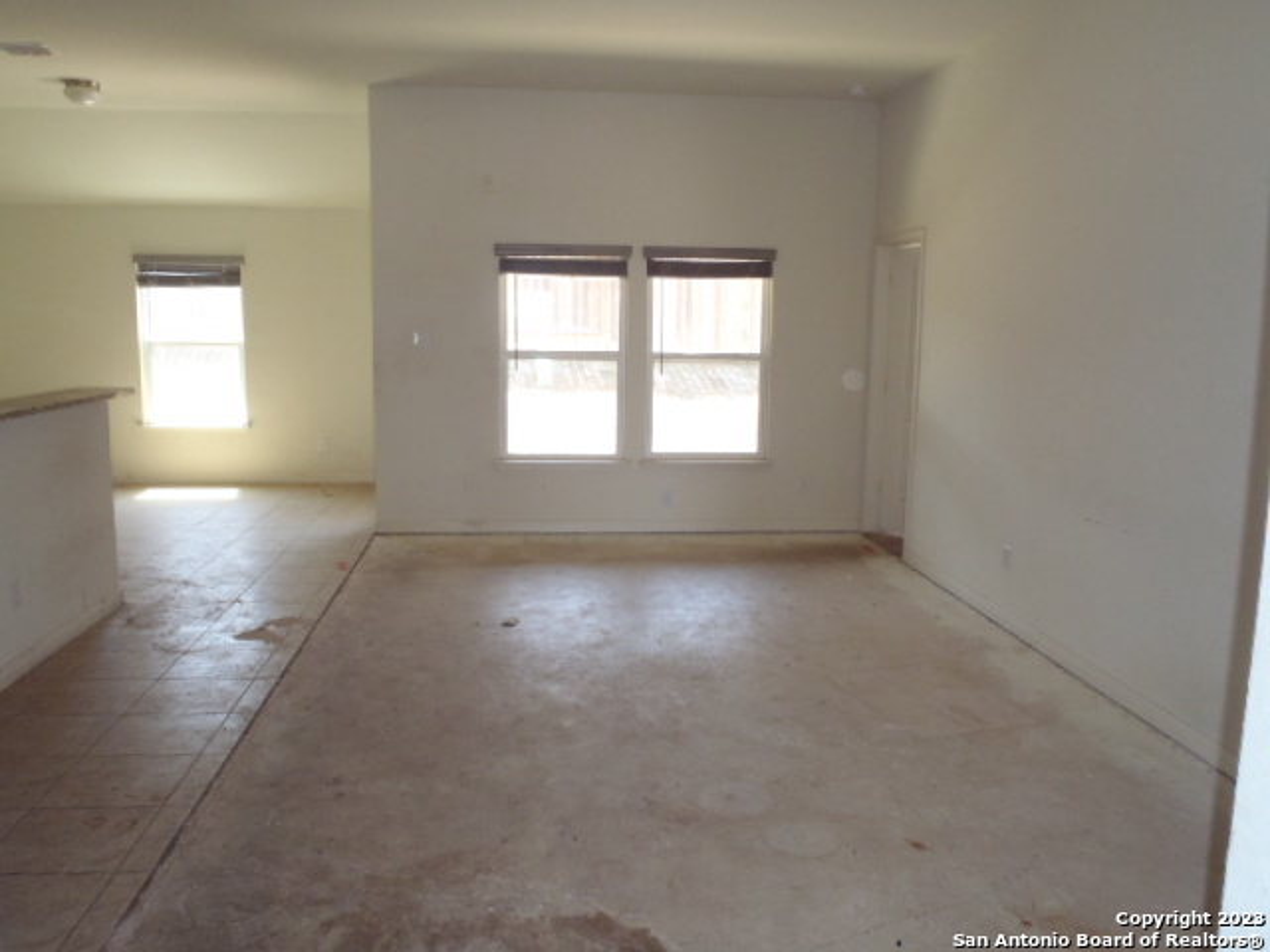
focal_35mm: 28
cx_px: 635
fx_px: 1027
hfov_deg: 63.4
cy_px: 476
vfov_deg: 49.7
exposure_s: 1/40
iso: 250
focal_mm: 5
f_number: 3.9
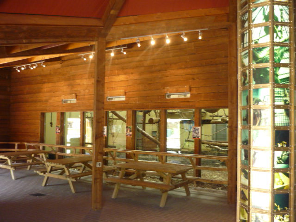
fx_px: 282
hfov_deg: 55.4
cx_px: 148
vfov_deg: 42.9
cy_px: 111
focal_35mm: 33
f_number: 2.8
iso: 320
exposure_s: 1/30
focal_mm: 5.5
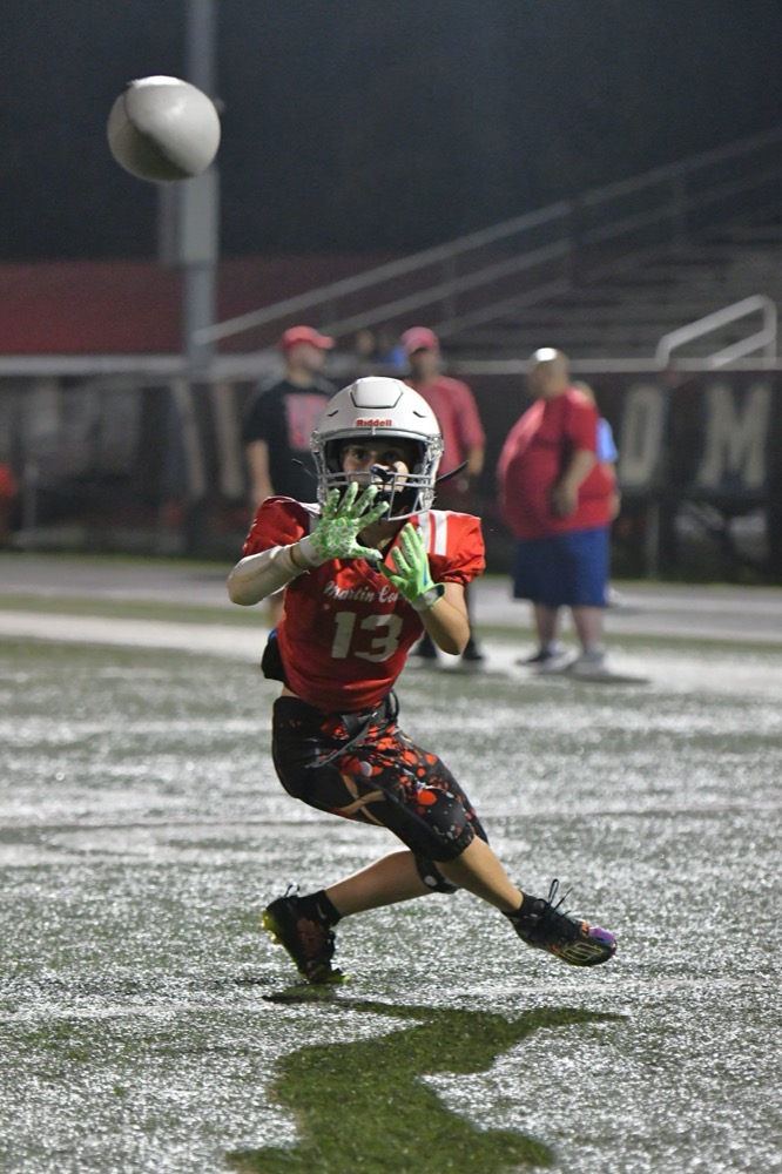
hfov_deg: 9.1
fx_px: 4891
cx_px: 391
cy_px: 587
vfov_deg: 13.7
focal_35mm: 150
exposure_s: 1/1000
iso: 6400
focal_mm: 100
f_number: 2.8
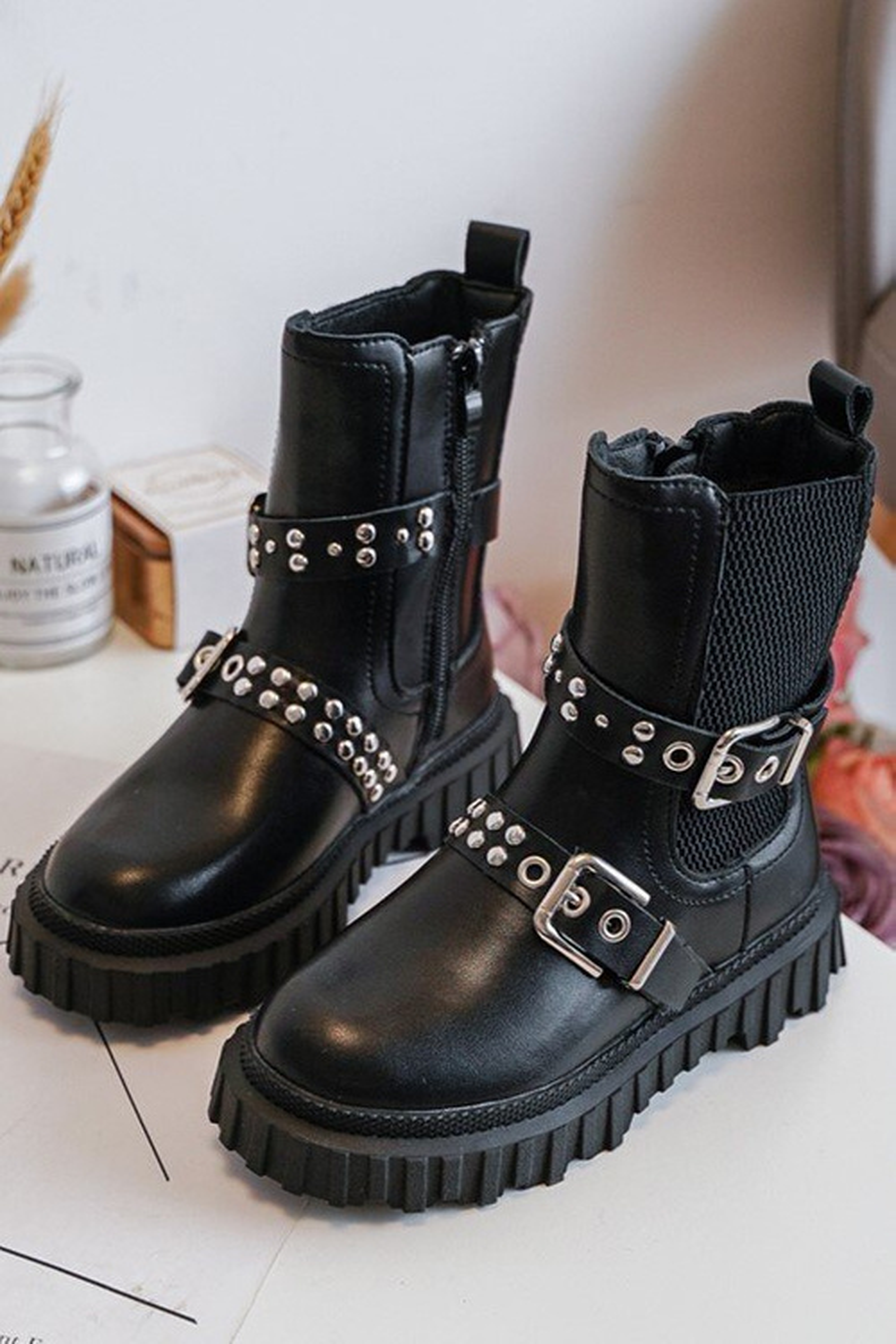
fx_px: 1493
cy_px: 672
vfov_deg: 48.5
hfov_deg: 33.4
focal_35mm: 40
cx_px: 448
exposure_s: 1/100
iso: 500
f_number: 4
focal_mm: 40
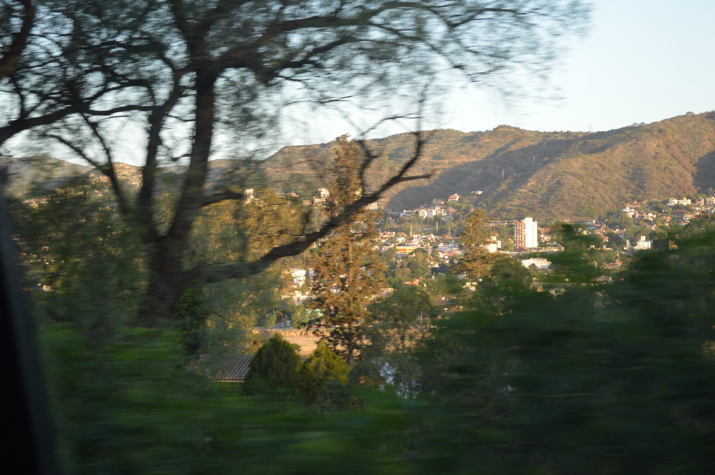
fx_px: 1637
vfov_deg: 16.5
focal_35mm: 82
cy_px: 238
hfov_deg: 24.6
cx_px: 358
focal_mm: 55
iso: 280
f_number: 5.6
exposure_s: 1/125
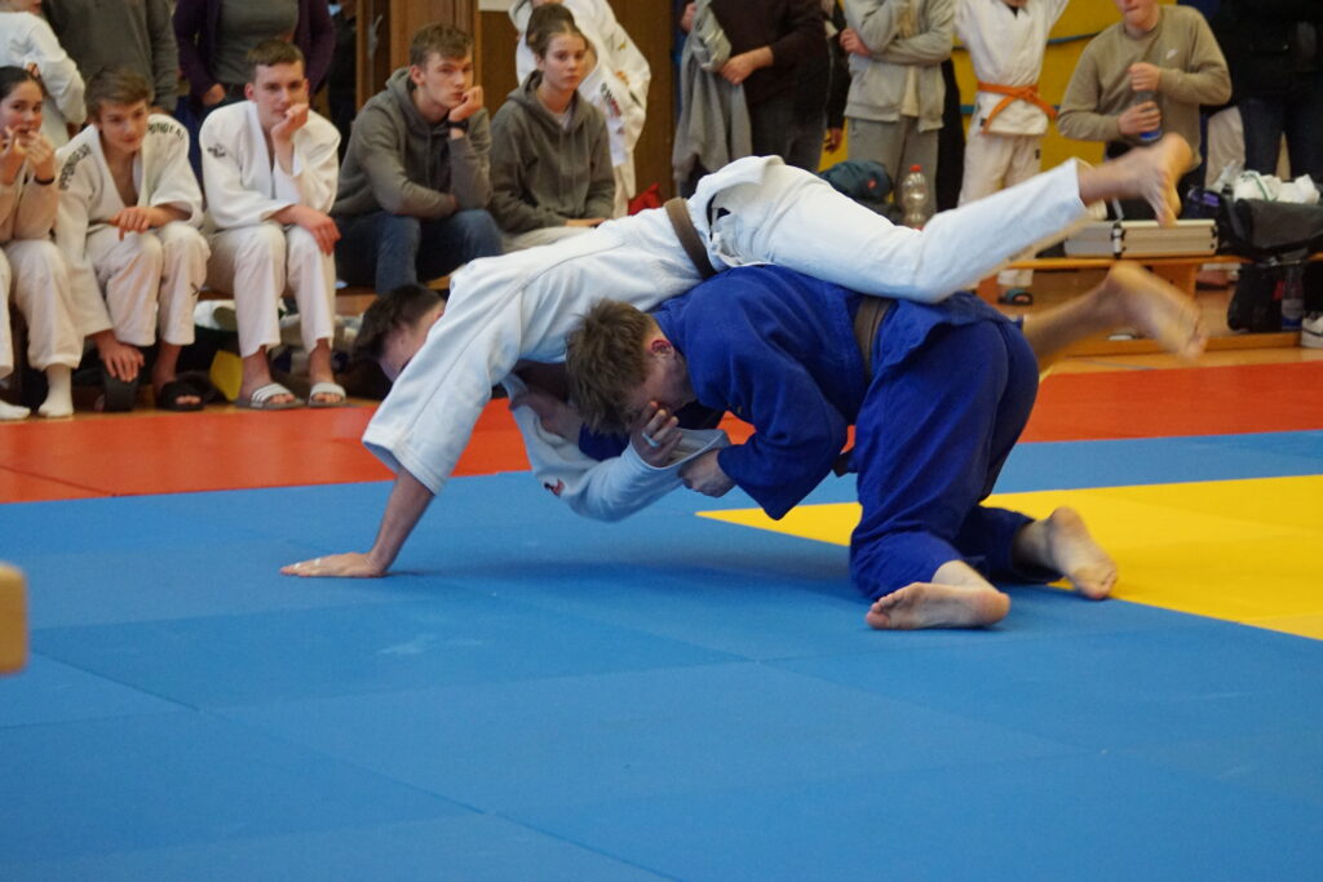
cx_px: 662
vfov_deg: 13.0
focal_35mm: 105
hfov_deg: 19.5
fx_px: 3859
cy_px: 441
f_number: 5
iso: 3200
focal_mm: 70
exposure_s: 1/250
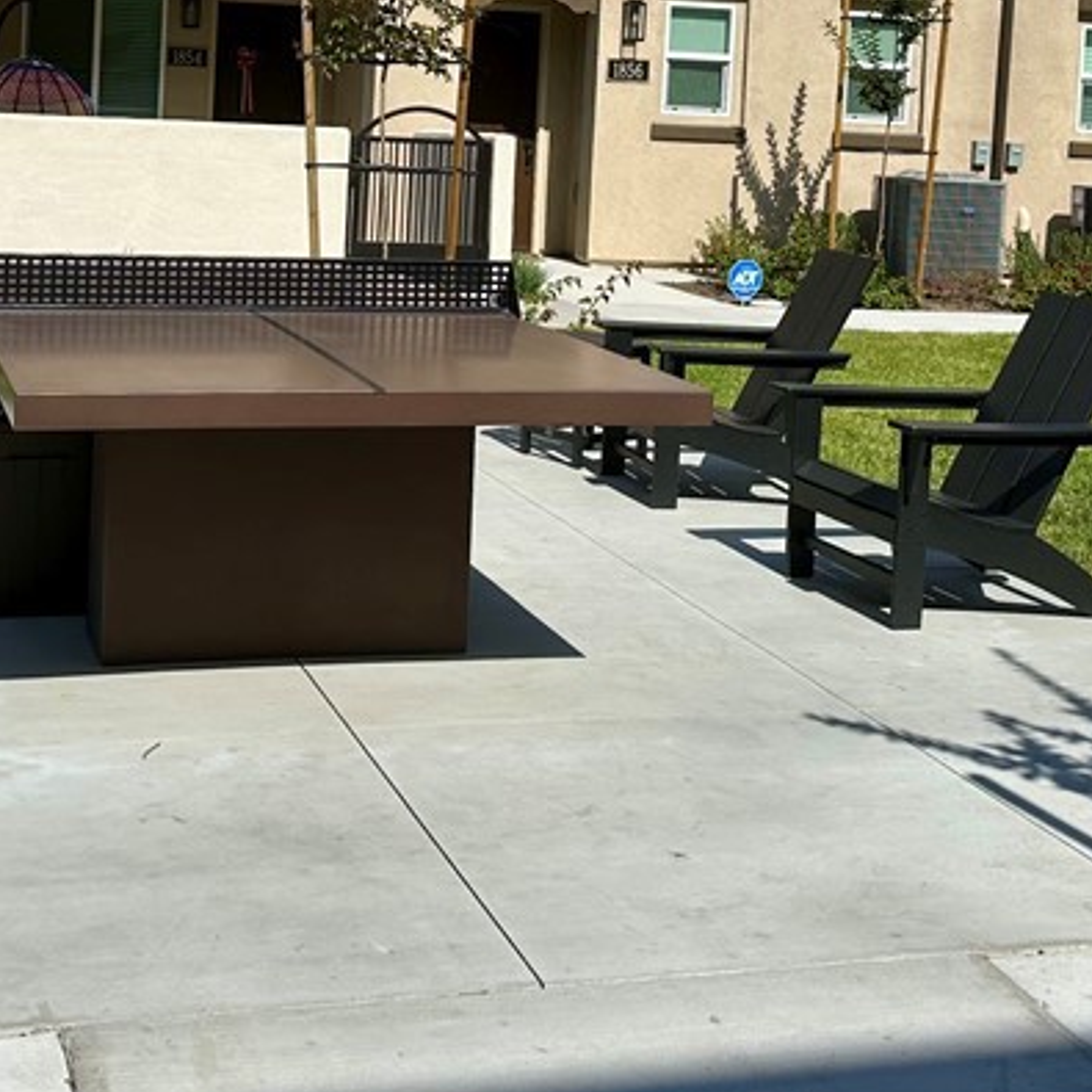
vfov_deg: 30.1
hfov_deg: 30.8
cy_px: 160
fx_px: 1963
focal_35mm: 55
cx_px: 348
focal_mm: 6.86
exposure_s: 1/6623
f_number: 1.78
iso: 80
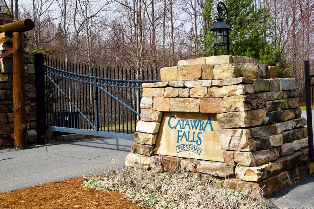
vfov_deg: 31.2
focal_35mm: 43
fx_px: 375
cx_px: 154
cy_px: 104
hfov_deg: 45.4
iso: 400
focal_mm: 28
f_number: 10
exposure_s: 1/200
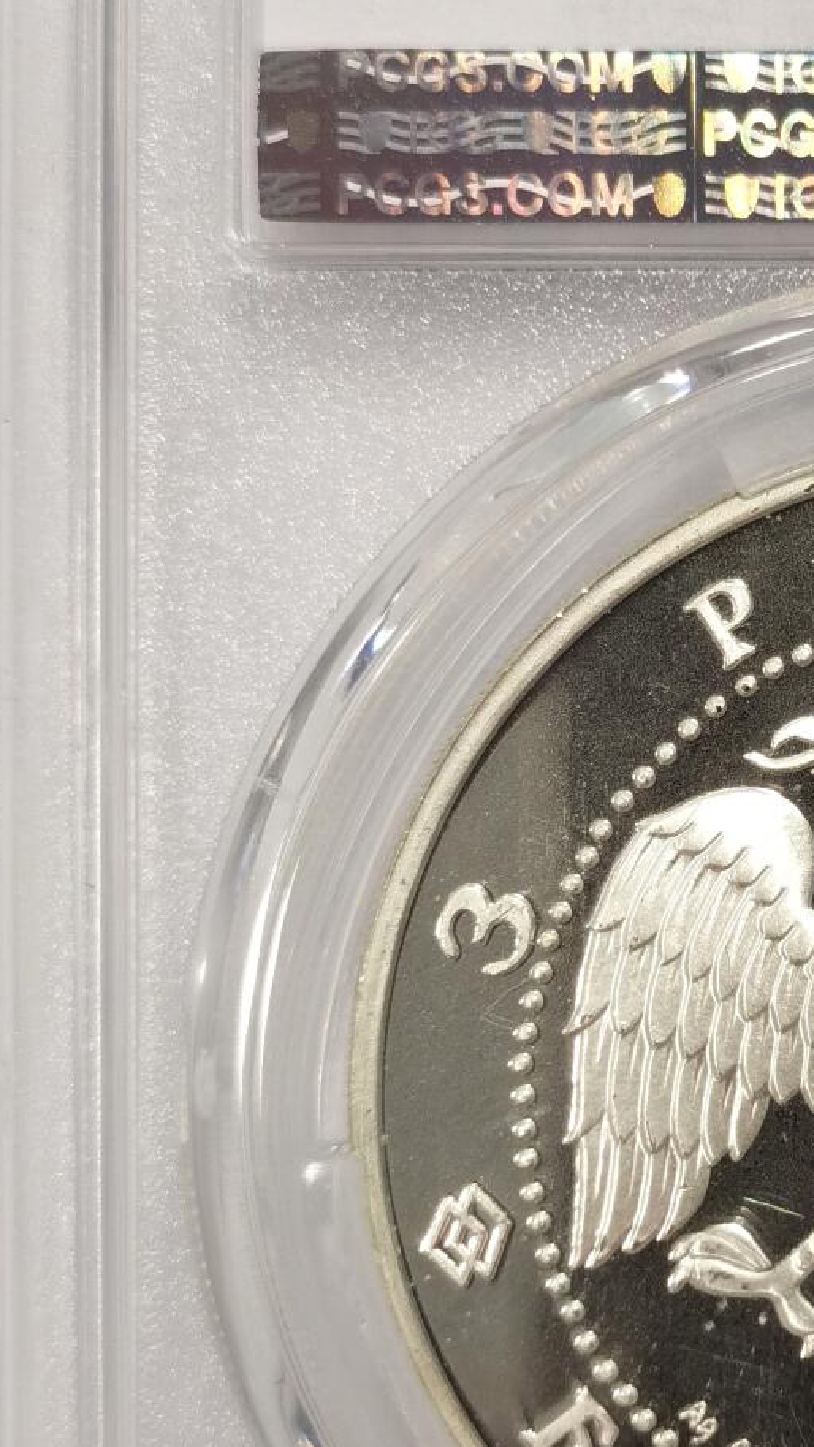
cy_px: 711
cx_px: 1023
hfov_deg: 10.3
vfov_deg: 18.5
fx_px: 4452
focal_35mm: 116
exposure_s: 1/100
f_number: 16
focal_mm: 5.56
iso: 100
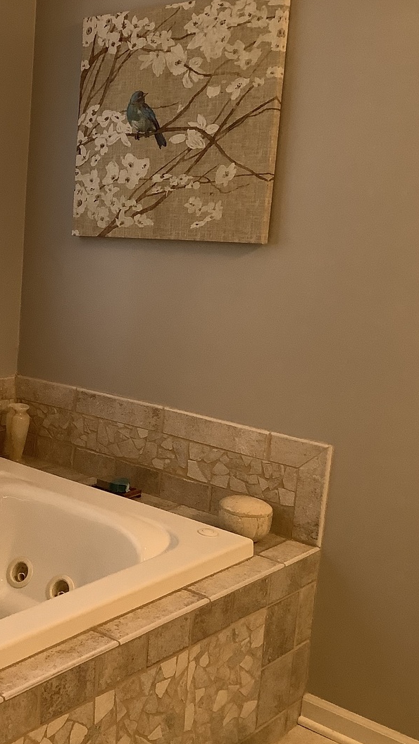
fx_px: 908
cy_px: 371
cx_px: -52
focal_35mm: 46
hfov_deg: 24.1
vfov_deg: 44.6
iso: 80
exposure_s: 1/60
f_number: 2.4
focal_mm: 3.3
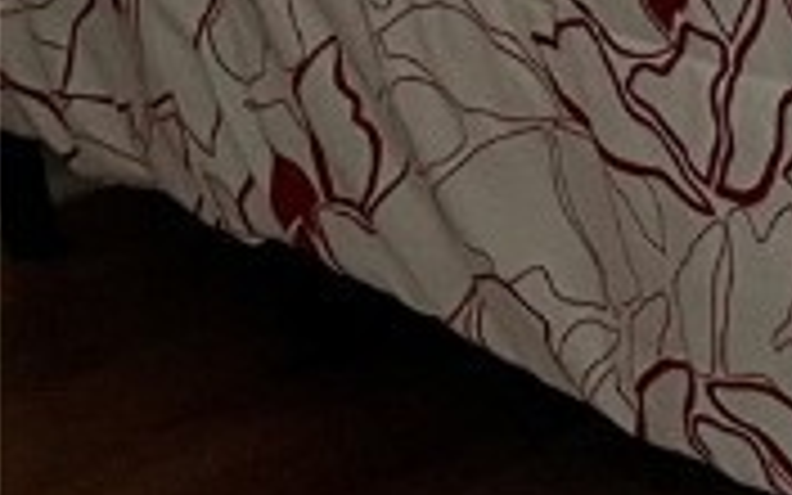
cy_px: -634
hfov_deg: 10.1
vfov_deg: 7.7
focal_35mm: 160
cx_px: 2300
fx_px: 3454
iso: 500
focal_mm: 5.1
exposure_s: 1/30
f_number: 1.6
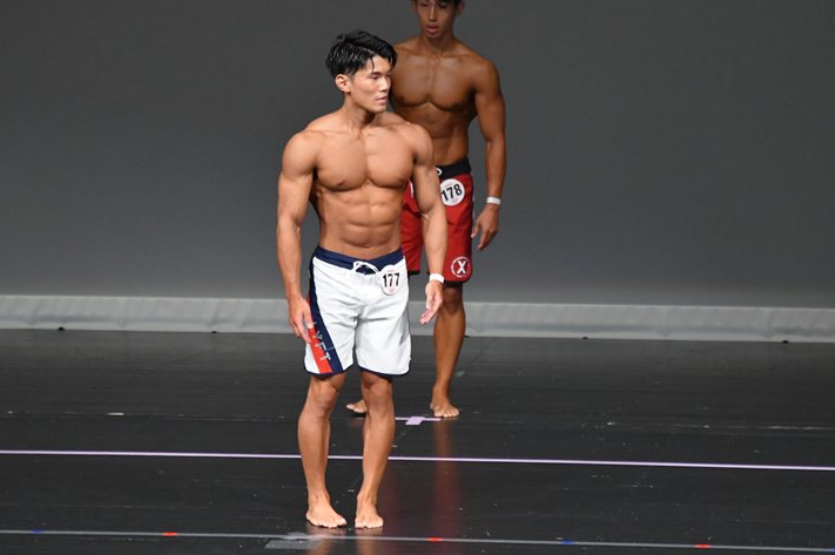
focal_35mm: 376
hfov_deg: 5.5
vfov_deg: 3.7
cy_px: 265
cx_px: 392
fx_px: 8715
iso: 4000
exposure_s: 1/400
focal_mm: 230
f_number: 5.6
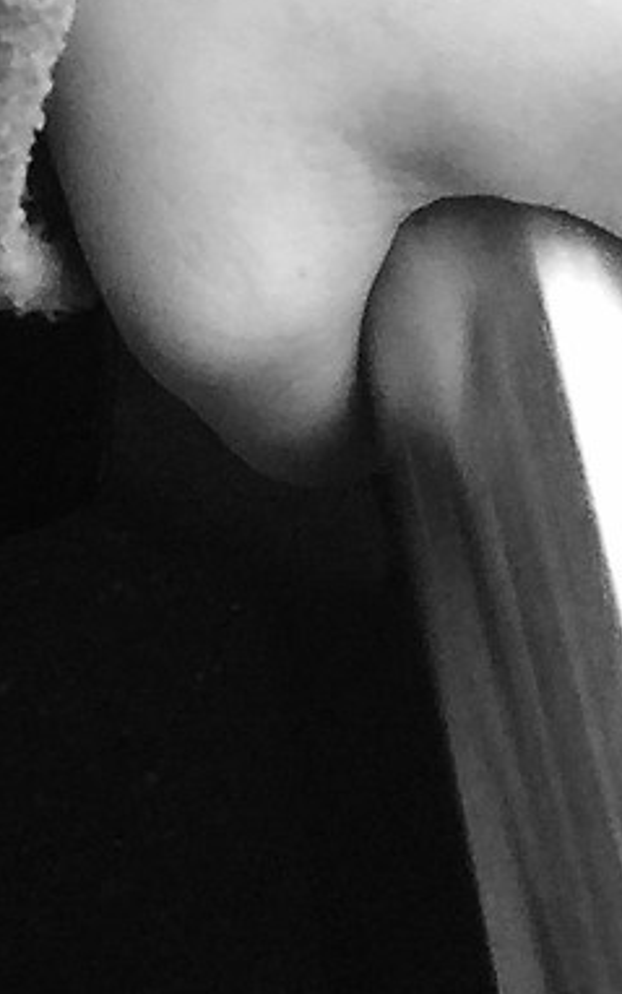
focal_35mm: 193
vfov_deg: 8.8
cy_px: -2079
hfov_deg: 6.8
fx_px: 5231
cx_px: 424
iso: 64
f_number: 2.2
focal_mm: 4.15
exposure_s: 1/100
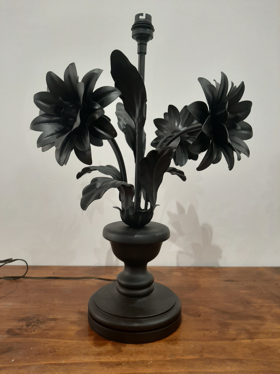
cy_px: 187
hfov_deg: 53.1
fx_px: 280
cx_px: 140
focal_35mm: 26
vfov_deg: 67.3
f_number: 1.7
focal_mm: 3.93
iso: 100
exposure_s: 1/50
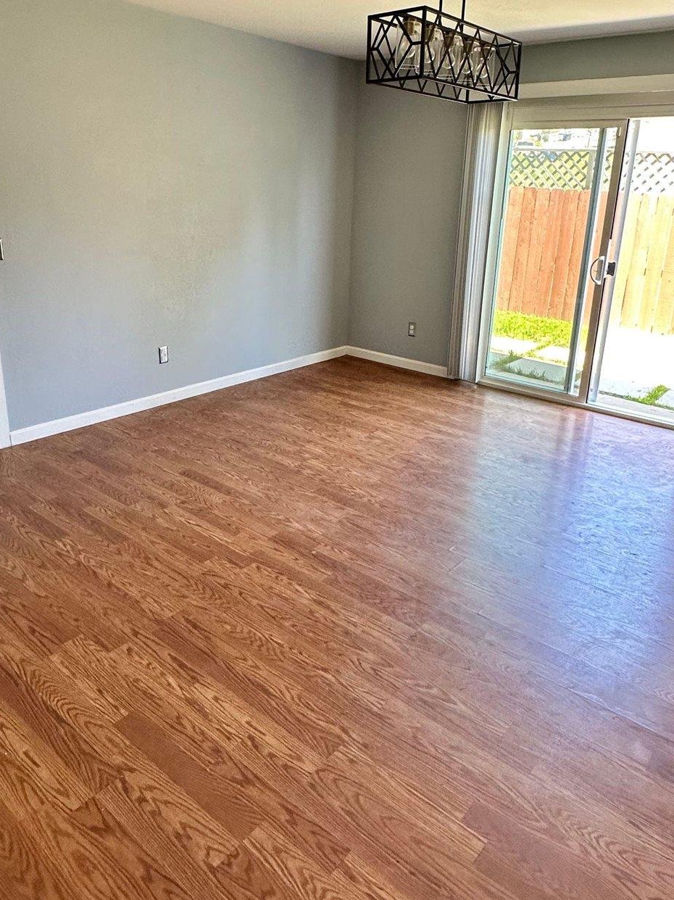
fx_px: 675
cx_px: 338
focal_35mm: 26
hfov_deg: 53.0
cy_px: 384
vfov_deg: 67.0
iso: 200
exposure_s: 1/120
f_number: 2.2
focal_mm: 2.22
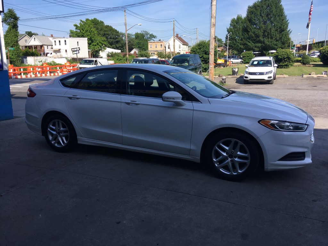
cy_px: 123
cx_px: 164
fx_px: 275
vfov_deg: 48.2
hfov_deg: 61.7
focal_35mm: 29
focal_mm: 4.15
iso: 25
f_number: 2.2
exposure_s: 1/962
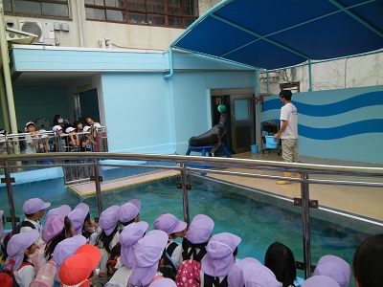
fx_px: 332
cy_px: 144
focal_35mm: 30
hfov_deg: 60.0
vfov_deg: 46.8
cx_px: 192
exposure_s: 1/466
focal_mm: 5.4
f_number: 3.5
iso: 160
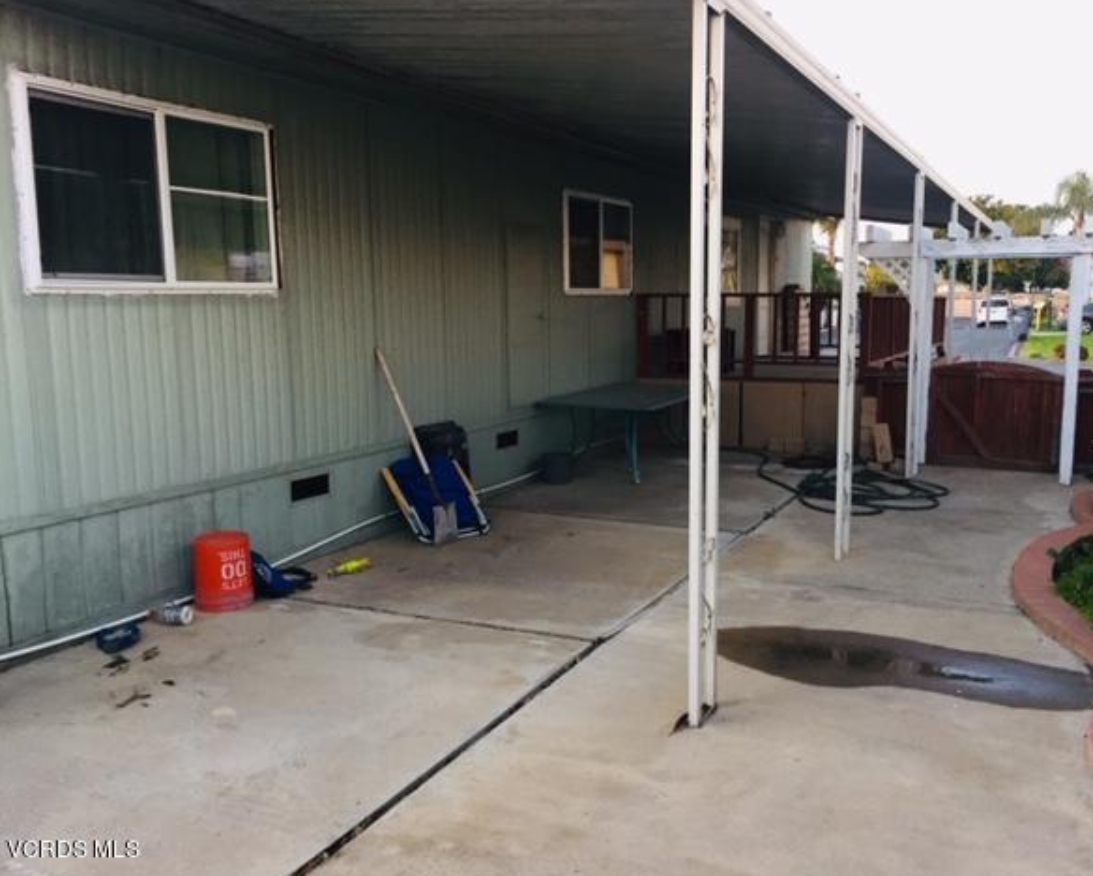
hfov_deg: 57.1
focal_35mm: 31
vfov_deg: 47.2
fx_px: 1003
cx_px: 595
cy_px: 438
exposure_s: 1/30
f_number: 2.2
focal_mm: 4.15
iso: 80
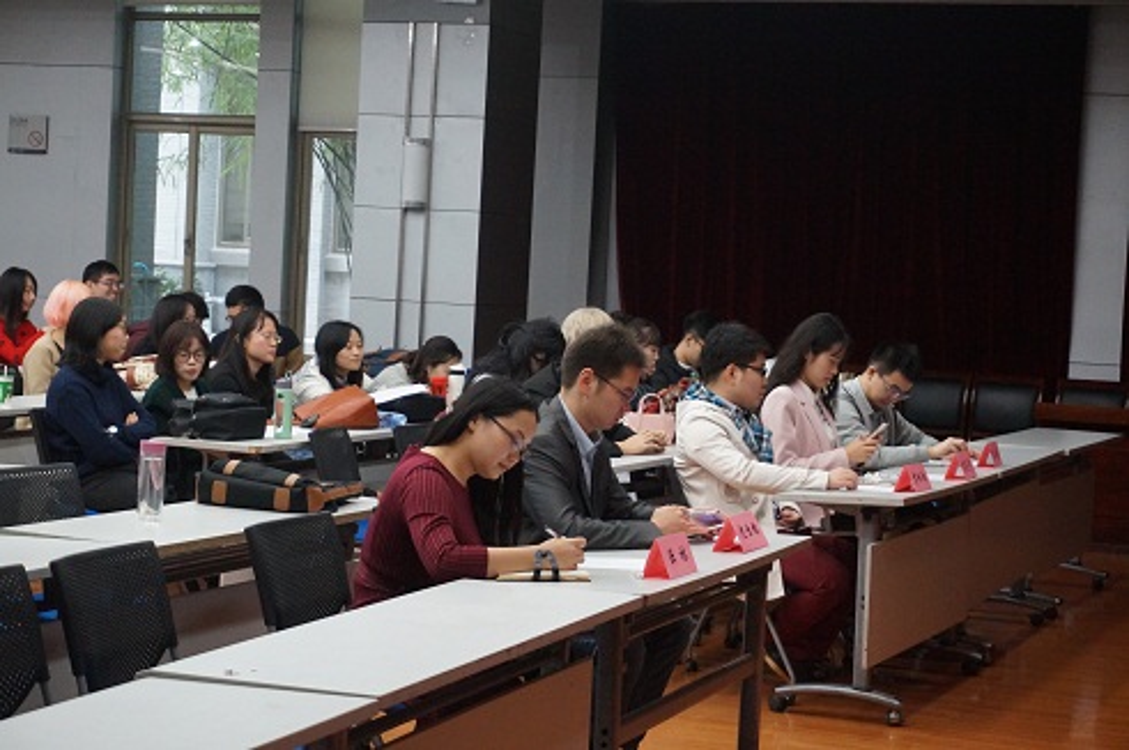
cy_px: 375
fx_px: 2349
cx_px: 564
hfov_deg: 27.0
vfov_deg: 18.1
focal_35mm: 75
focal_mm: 50
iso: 3200
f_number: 5.6
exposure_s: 1/60
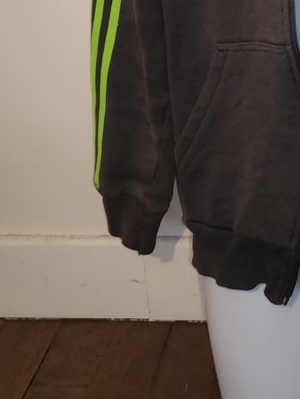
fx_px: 751
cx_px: 324
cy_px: -37
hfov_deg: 21.5
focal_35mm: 65
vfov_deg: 27.4
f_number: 1.8
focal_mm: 4.75
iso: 1698
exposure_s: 1/25
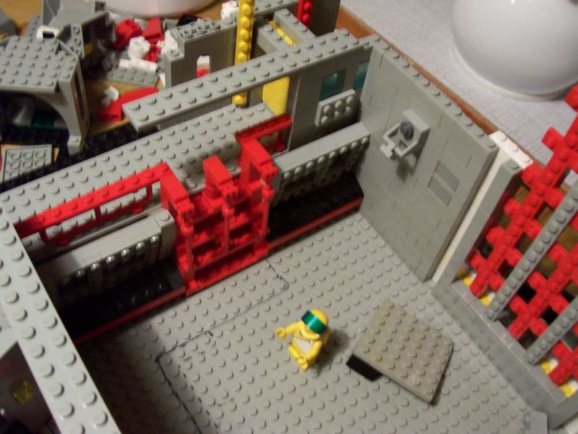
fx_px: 618
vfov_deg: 38.7
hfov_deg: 50.1
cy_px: 217
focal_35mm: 37
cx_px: 289
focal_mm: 5.6
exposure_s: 1/8
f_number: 2.8
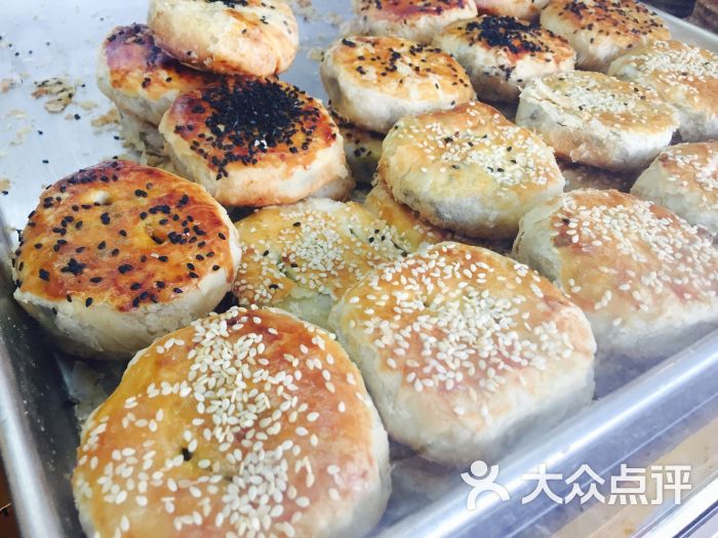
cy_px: 269
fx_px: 602
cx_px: 359
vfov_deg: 48.2
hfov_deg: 61.7
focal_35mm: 29
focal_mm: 4.15
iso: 40
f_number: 2.2
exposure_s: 1/33
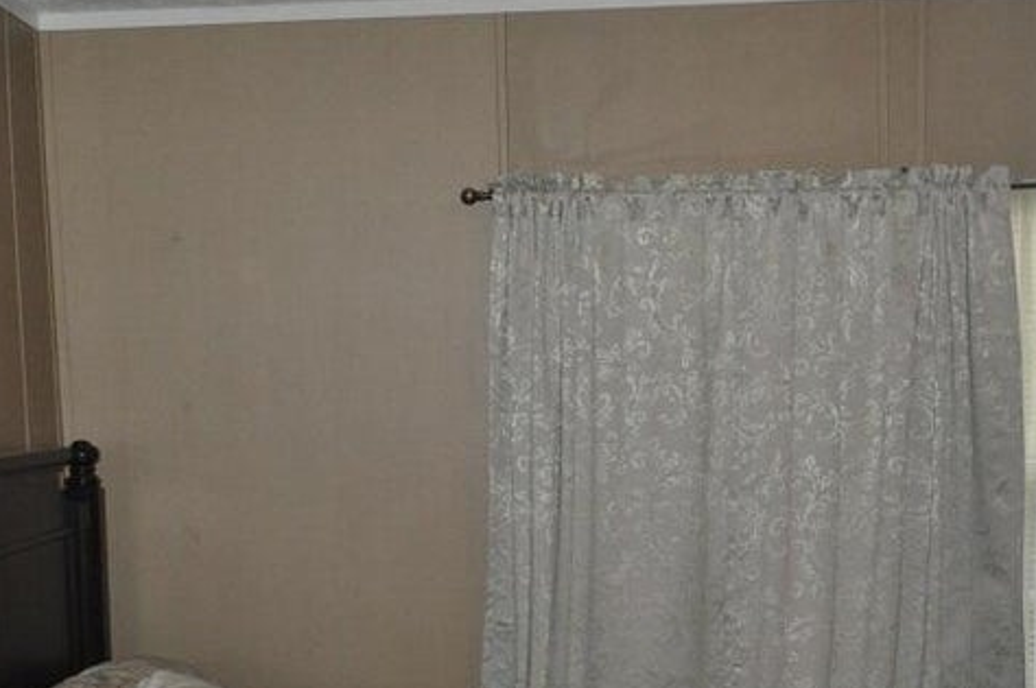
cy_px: 546
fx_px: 1754
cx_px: 400
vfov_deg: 21.9
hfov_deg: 32.8
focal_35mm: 61
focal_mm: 20
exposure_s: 1/60
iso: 800
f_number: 3.8
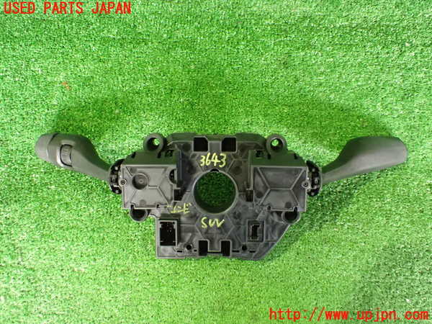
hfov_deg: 60.0
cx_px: 216
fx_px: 374
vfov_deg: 46.8
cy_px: 162
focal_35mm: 30
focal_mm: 5.4
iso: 1250
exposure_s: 1/30
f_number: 2.3
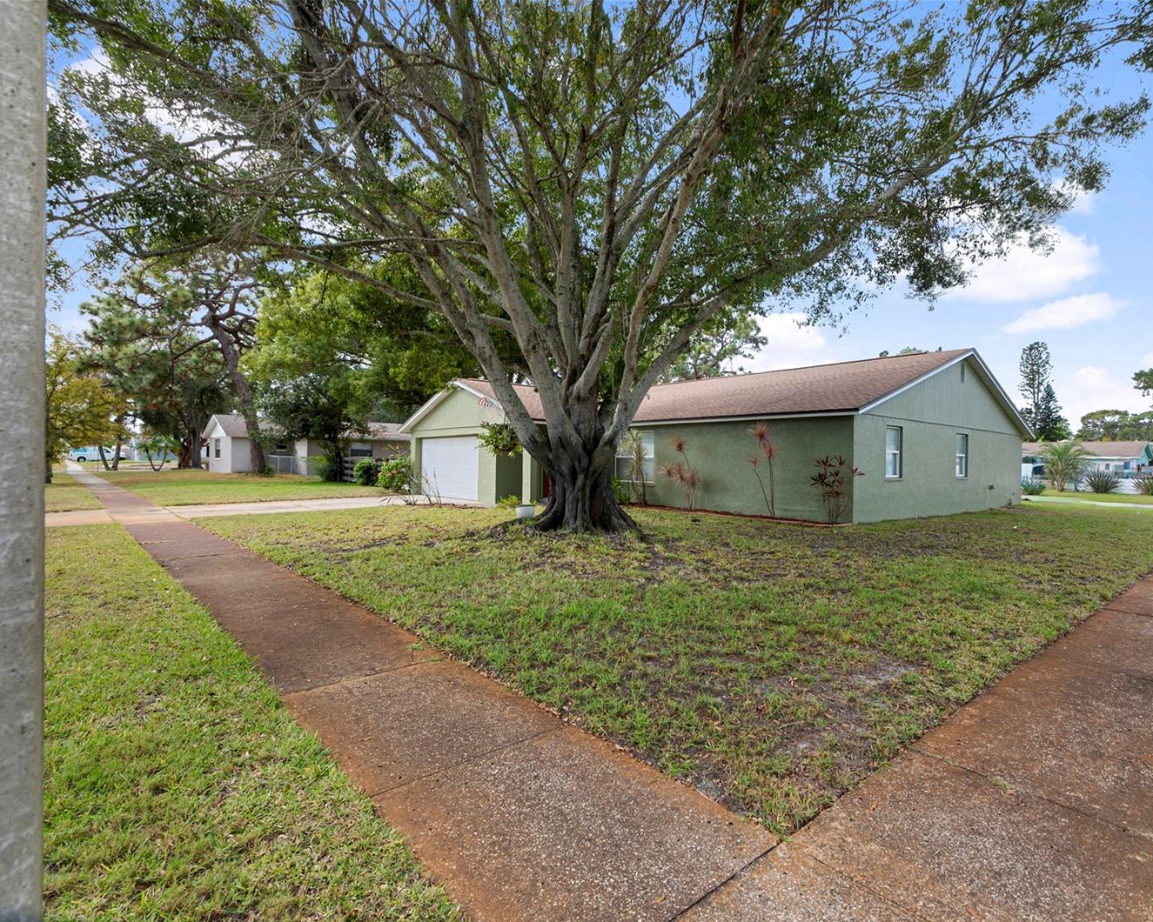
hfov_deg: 88.5
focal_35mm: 17
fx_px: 580
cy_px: 463
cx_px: 690
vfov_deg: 77.0
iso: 100
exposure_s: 1/100
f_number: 9
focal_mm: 10
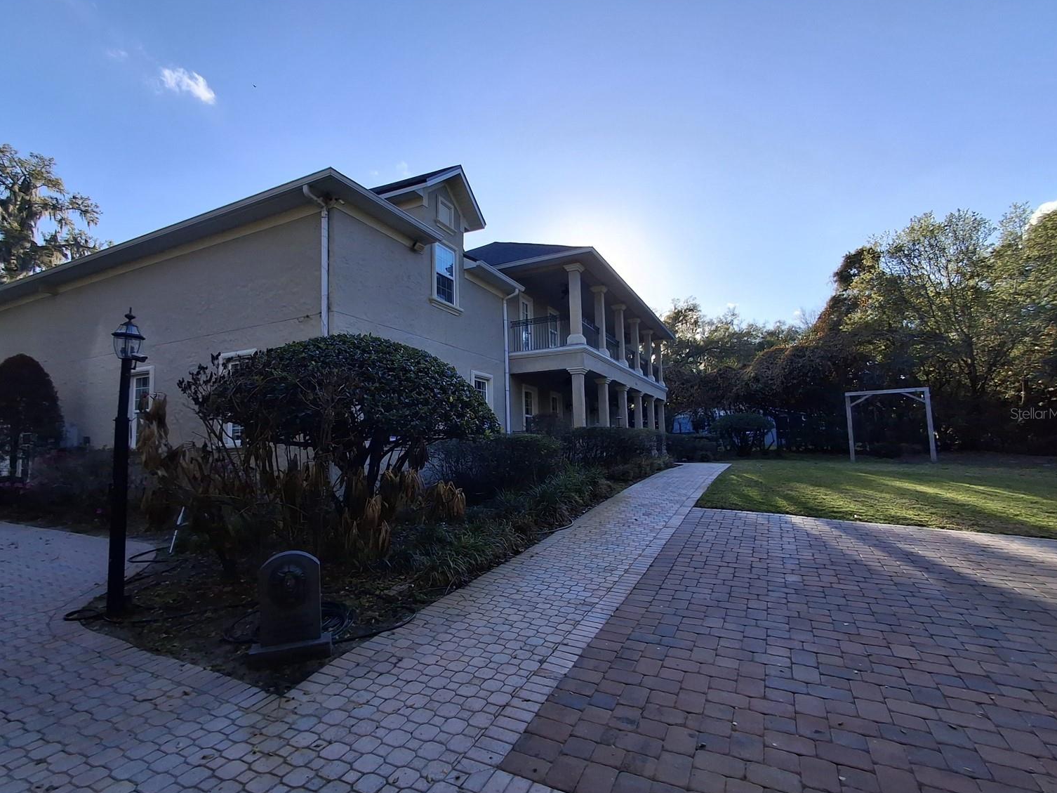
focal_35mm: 17
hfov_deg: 91.0
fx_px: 519
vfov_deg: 74.7
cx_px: 515
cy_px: 413
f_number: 2.2
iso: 40
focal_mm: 1.64
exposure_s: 1/1379
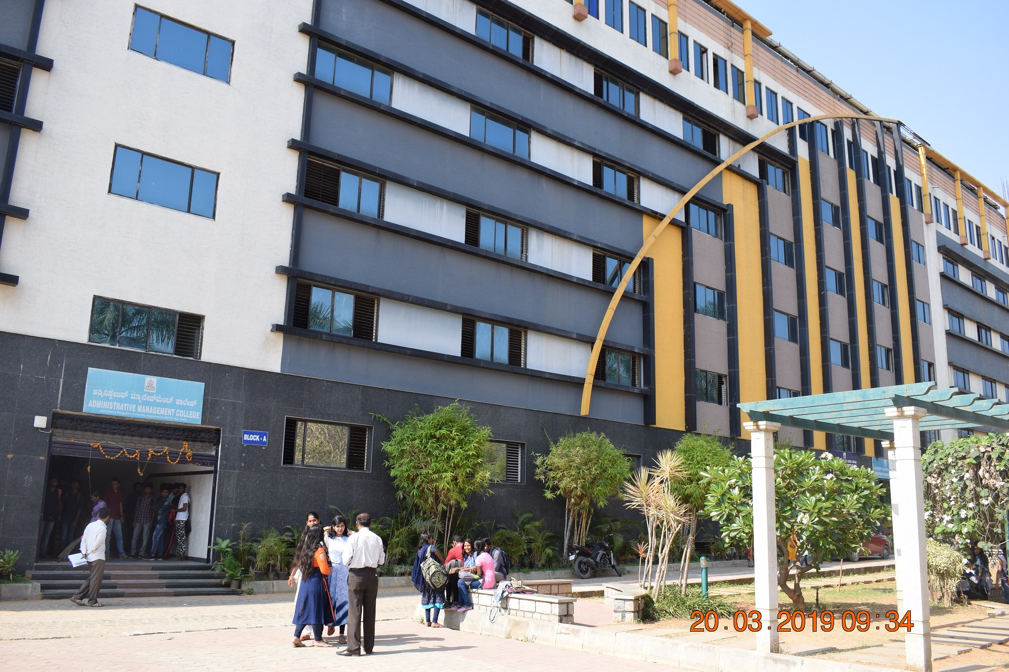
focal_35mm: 30
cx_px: 504
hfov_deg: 61.9
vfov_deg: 43.6
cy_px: 336
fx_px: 841
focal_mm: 20
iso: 200
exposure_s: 1/320
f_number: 8
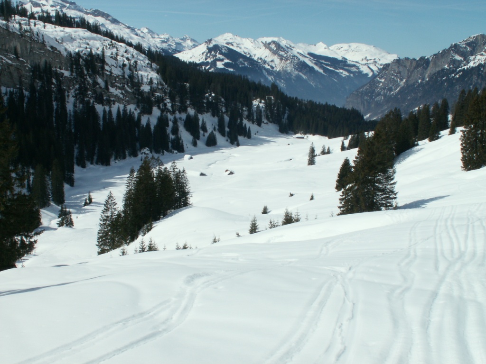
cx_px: 243
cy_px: 182
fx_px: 590
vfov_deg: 34.3
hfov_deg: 44.8
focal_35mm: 42
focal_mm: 7.04
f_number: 8
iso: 50
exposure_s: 1/320
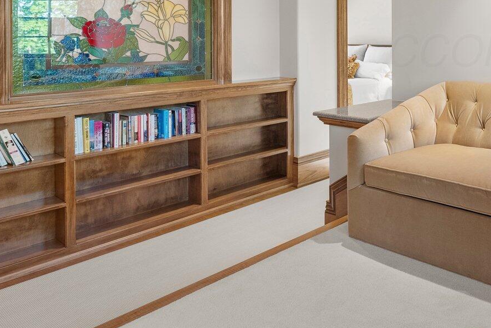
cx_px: 501
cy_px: 49
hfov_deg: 49.4
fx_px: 409
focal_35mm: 30
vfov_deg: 41.1
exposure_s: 1/8
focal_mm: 13
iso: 640
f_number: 9
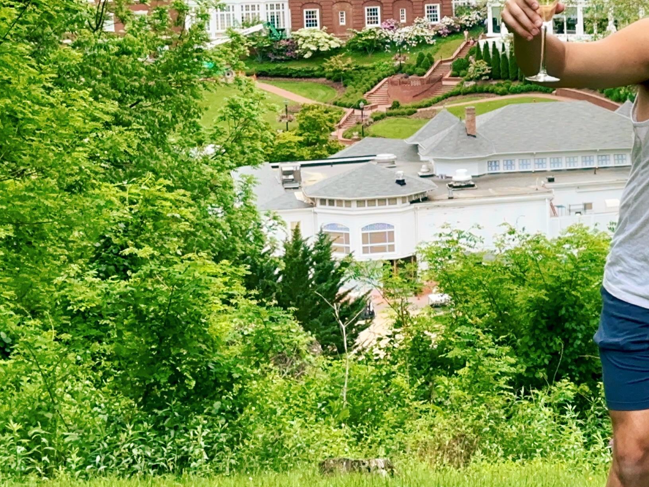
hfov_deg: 16.0
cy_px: 61
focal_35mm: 118
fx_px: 2212
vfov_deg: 12.5
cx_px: 793
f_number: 1.78
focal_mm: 6.86
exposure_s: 1/1272
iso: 64
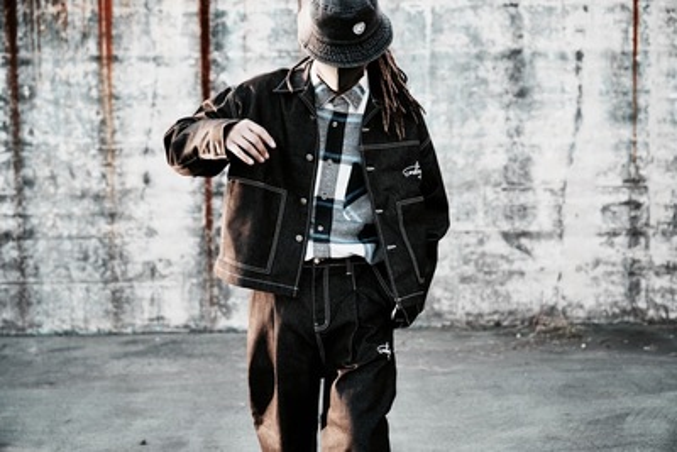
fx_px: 978
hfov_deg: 38.2
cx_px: 338
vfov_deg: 26.0
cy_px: 226
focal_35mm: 52
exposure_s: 1/400
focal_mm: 52
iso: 400
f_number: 3.2
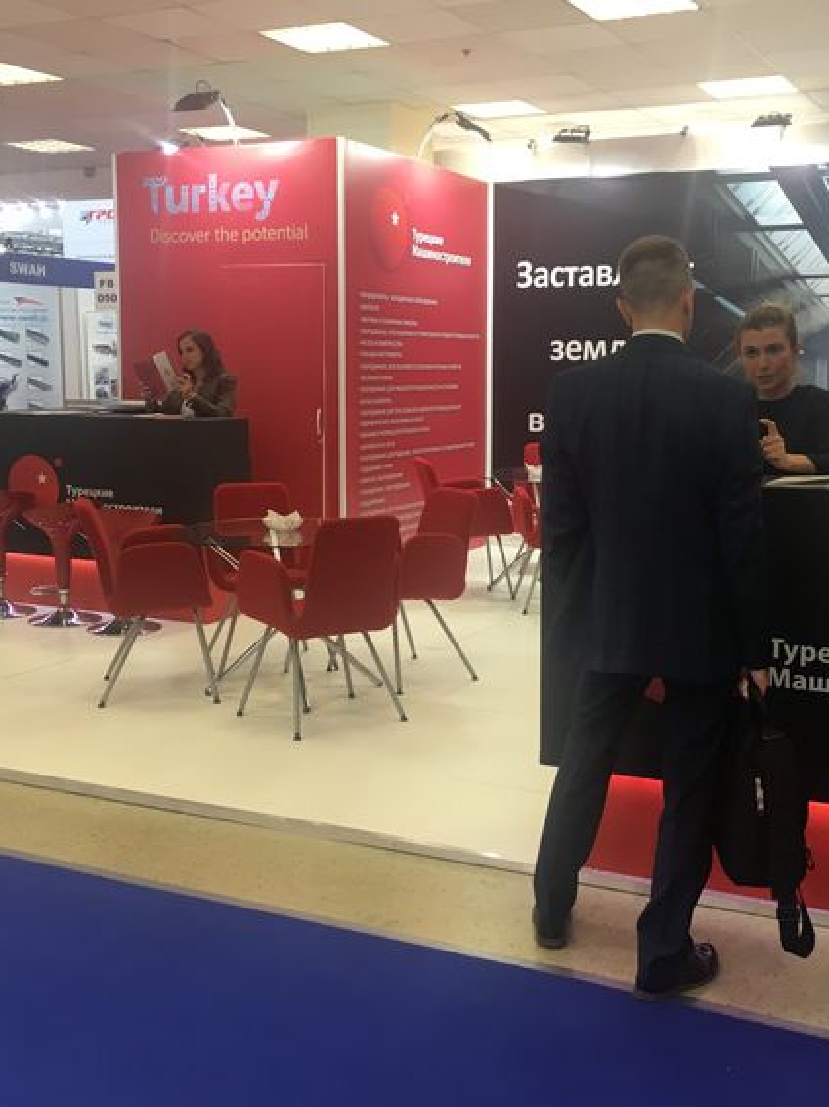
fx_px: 1310
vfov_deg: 45.8
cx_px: 461
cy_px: 555
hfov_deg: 35.1
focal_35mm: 41
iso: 40
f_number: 2.2
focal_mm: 4.15
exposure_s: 1/33
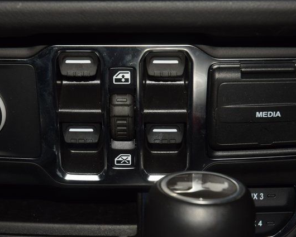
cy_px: 118
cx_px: 123
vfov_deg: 13.0
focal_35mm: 119
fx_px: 1042
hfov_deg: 16.2
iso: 100
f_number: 8
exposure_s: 1/125
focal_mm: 70
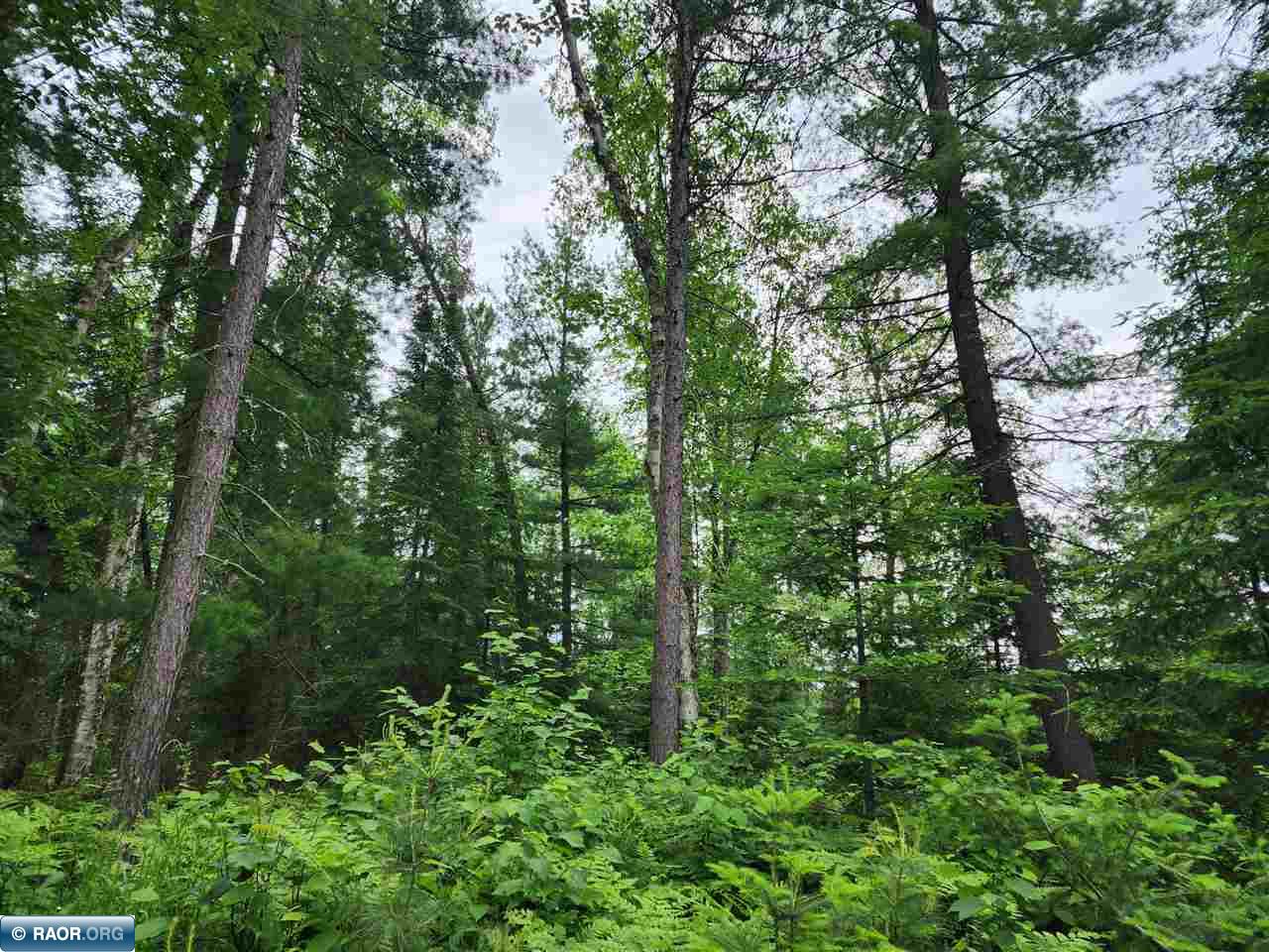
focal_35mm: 23
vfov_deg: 58.9
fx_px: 843
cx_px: 634
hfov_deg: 73.9
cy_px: 476
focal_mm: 6.4
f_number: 1.8
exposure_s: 1/291
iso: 12
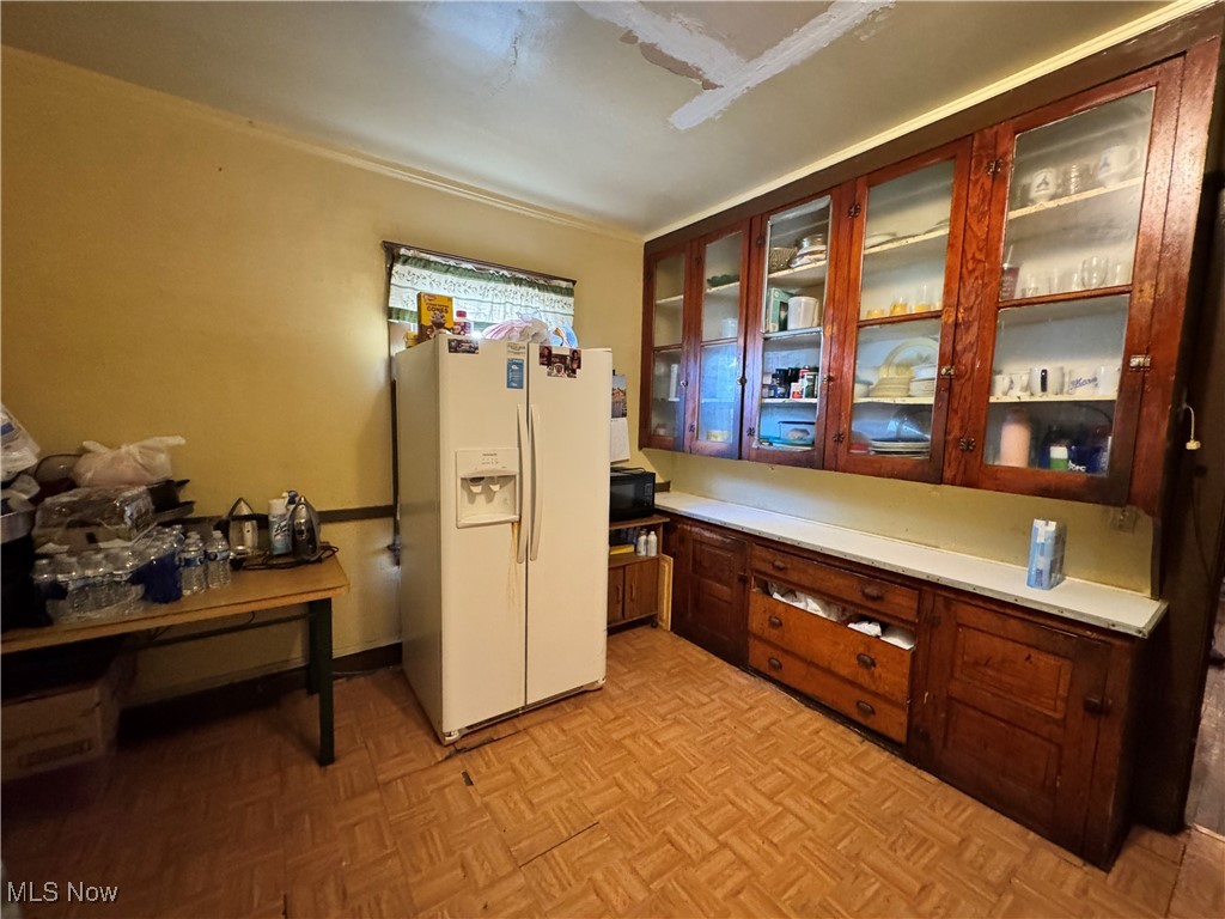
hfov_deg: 102.1
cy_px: 460
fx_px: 495
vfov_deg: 85.7
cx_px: 612
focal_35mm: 14
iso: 1000
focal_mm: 2.22
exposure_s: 1/60
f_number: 2.2
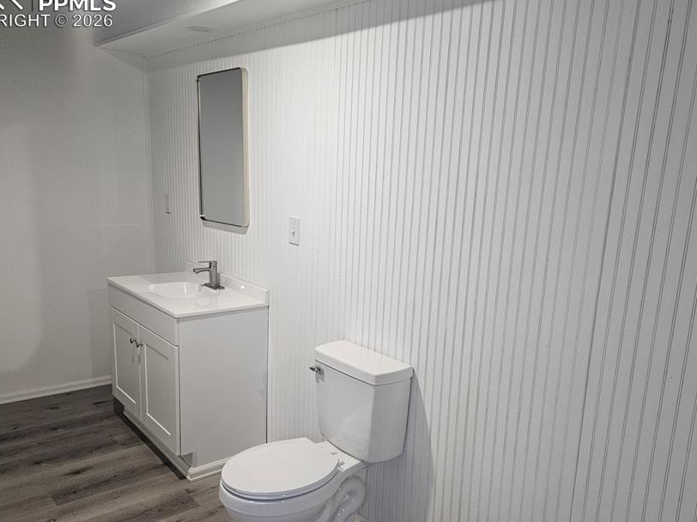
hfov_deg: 61.6
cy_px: 309
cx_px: 384
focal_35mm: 29
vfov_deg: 47.9
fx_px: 584
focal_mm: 5.4
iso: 320
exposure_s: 1/120
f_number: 1.8
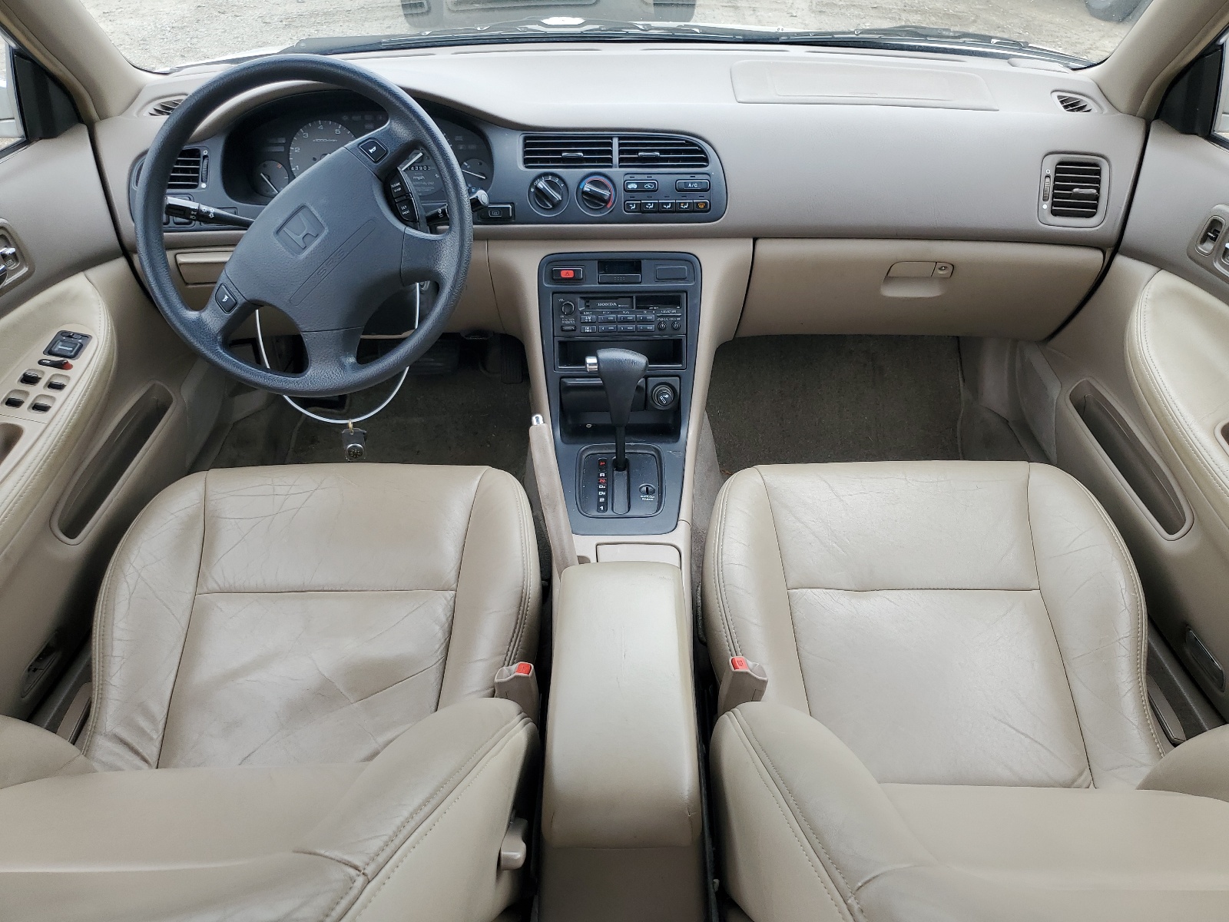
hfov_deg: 67.3
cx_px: 614
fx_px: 923
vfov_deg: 53.1
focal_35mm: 26
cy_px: 461
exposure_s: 1/294
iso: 50
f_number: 1.5
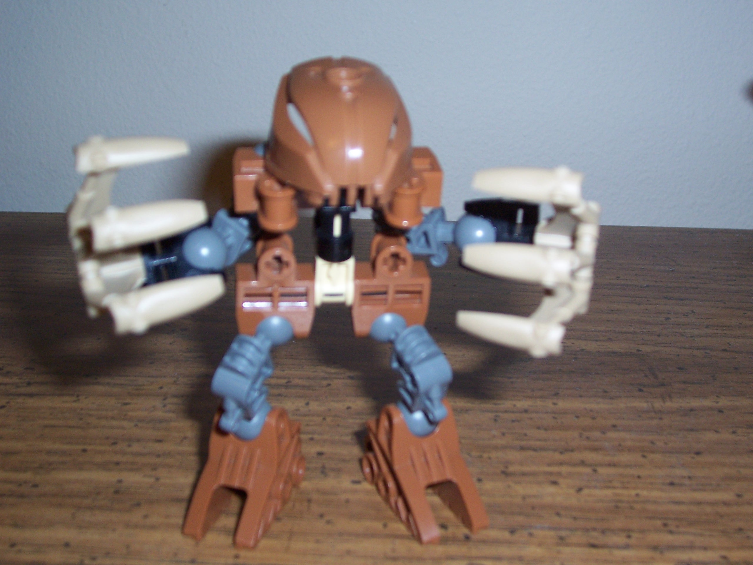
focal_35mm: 42
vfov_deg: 34.3
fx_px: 914
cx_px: 376
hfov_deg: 44.8
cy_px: 282
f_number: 3
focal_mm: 7
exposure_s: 1/60
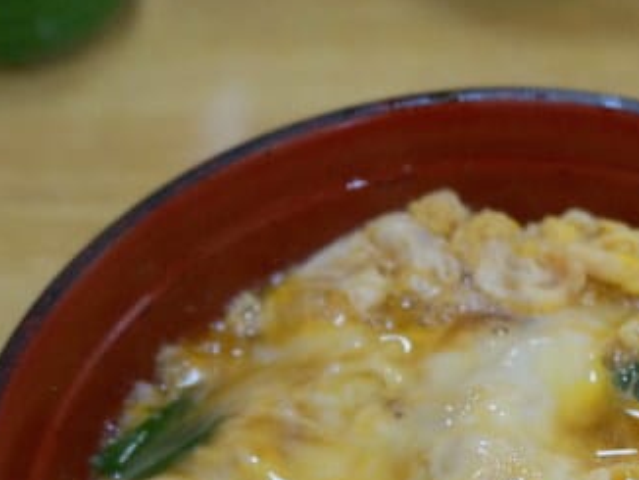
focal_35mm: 74
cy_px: 498
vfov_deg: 19.2
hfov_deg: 25.6
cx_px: 543
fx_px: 1370
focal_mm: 21
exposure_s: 1/60
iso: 1000
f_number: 4
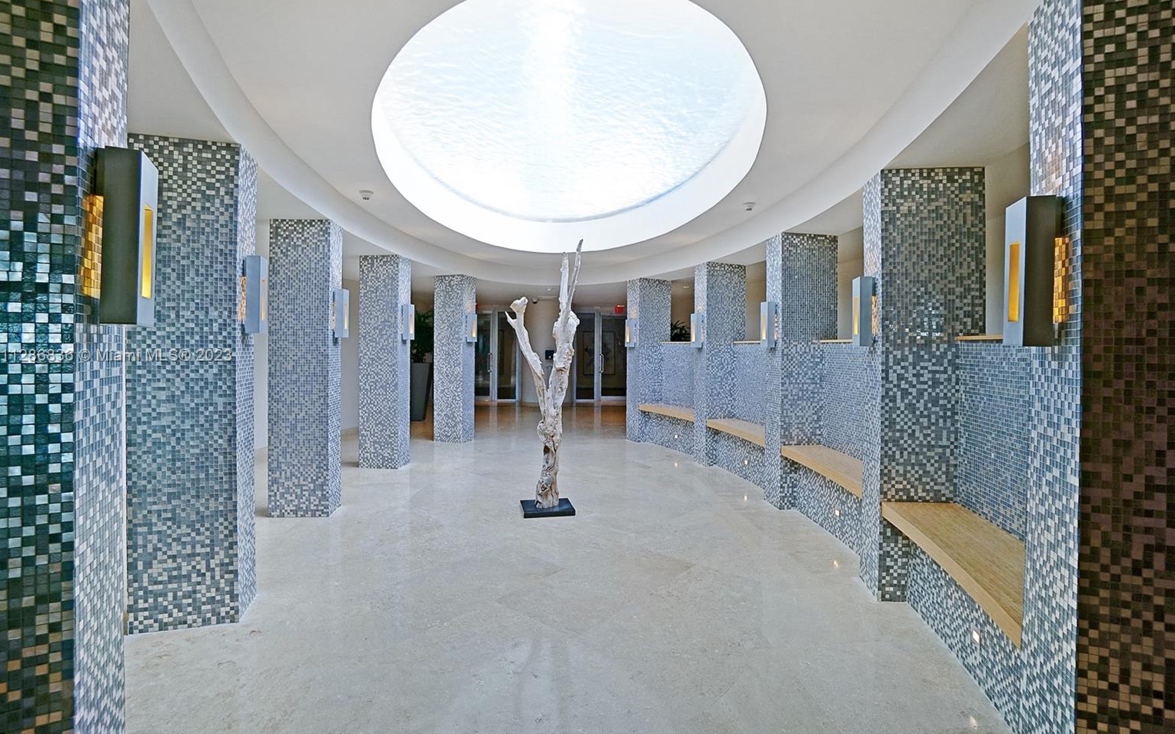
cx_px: 601
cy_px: 357
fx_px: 512
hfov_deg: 97.8
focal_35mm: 16
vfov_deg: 71.2
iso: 320
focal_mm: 10
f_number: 5
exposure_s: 1/400
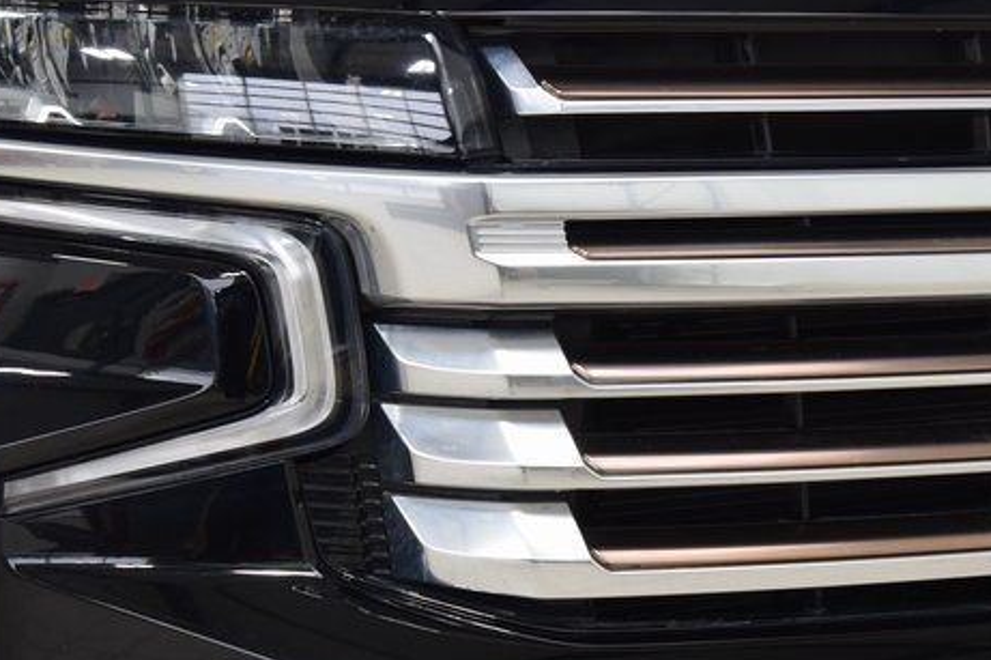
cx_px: 864
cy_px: 622
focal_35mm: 120
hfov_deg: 16.9
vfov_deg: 11.3
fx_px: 3302
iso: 720
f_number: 6.3
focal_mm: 36
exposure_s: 1/15
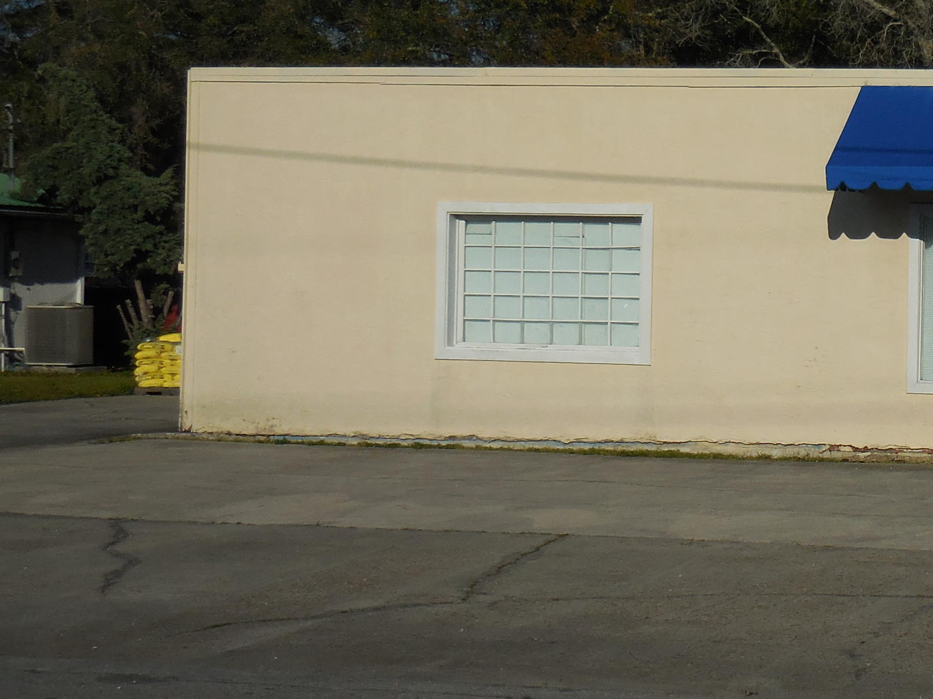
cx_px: 957
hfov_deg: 22.5
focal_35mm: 83
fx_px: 2237
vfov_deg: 17.8
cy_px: 294
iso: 125
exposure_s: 1/1000
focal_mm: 7
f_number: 7.8
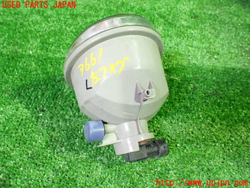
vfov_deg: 46.8
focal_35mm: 30
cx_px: 125
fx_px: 217
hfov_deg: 60.0
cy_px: 94
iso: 800
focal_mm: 5.4
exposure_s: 1/40
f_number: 2.3
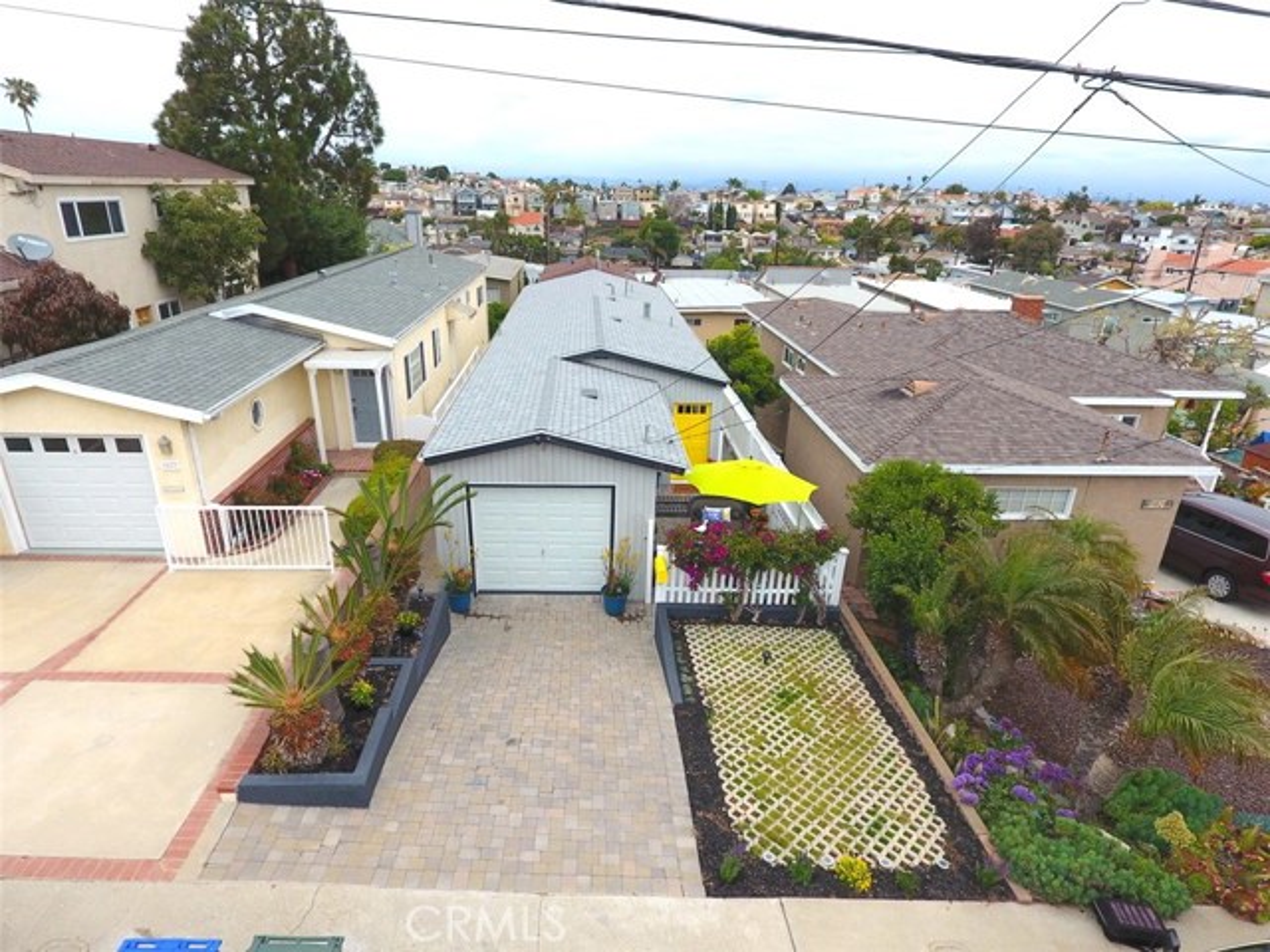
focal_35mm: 20
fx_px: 734
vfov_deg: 66.0
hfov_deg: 81.7
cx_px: 635
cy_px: 476
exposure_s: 1/904
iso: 100
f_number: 2.8
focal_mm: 3.61
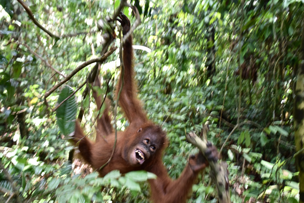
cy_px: 102
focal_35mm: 33
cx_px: 152
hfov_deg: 57.2
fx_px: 279
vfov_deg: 40.0
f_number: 4
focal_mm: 22
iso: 500
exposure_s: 1/60
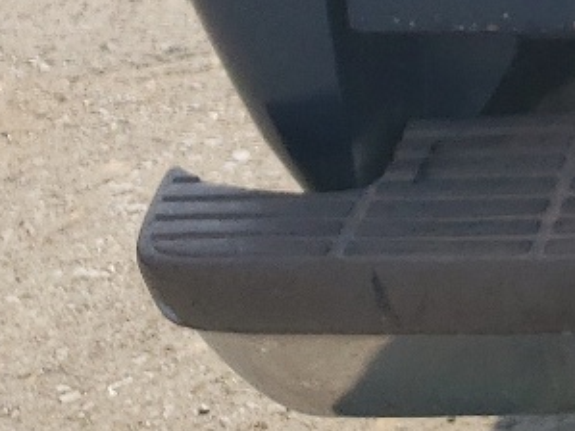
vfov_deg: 10.2
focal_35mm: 139
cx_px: 1423
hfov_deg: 11.5
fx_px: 2308
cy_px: -300
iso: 50
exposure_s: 1/2000
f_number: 1.5
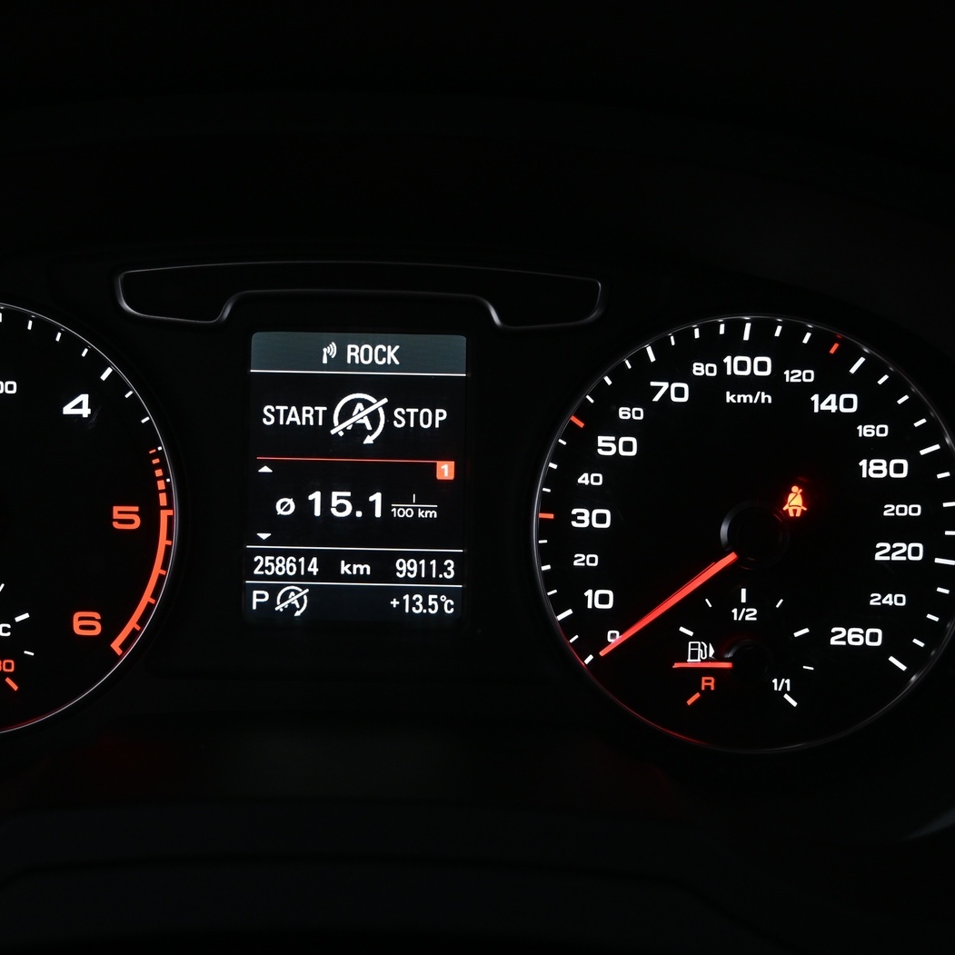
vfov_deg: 43.5
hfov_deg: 43.1
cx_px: 347
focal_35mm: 38
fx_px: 1196
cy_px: 479
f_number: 3.8
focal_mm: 19.5
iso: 800
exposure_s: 1/30
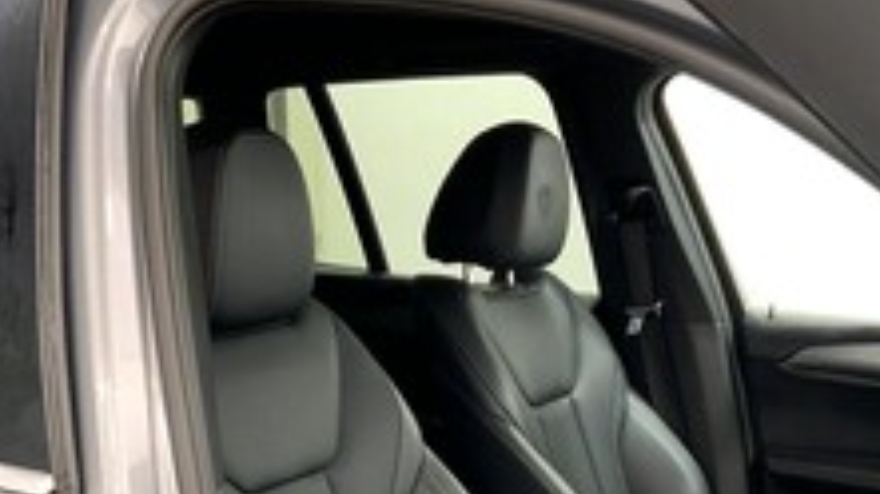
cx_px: 490
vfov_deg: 19.1
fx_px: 1399
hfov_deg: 34.9
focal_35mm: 60
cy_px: 556
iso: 80
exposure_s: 1/60
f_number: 1.8
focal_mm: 3
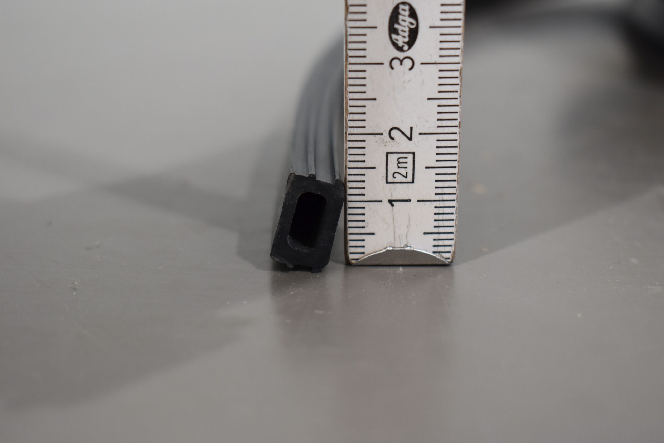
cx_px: 330
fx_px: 1125
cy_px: 219
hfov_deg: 32.9
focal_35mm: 61
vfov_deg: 22.3
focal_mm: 40
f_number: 5.6
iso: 500
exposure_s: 1/60
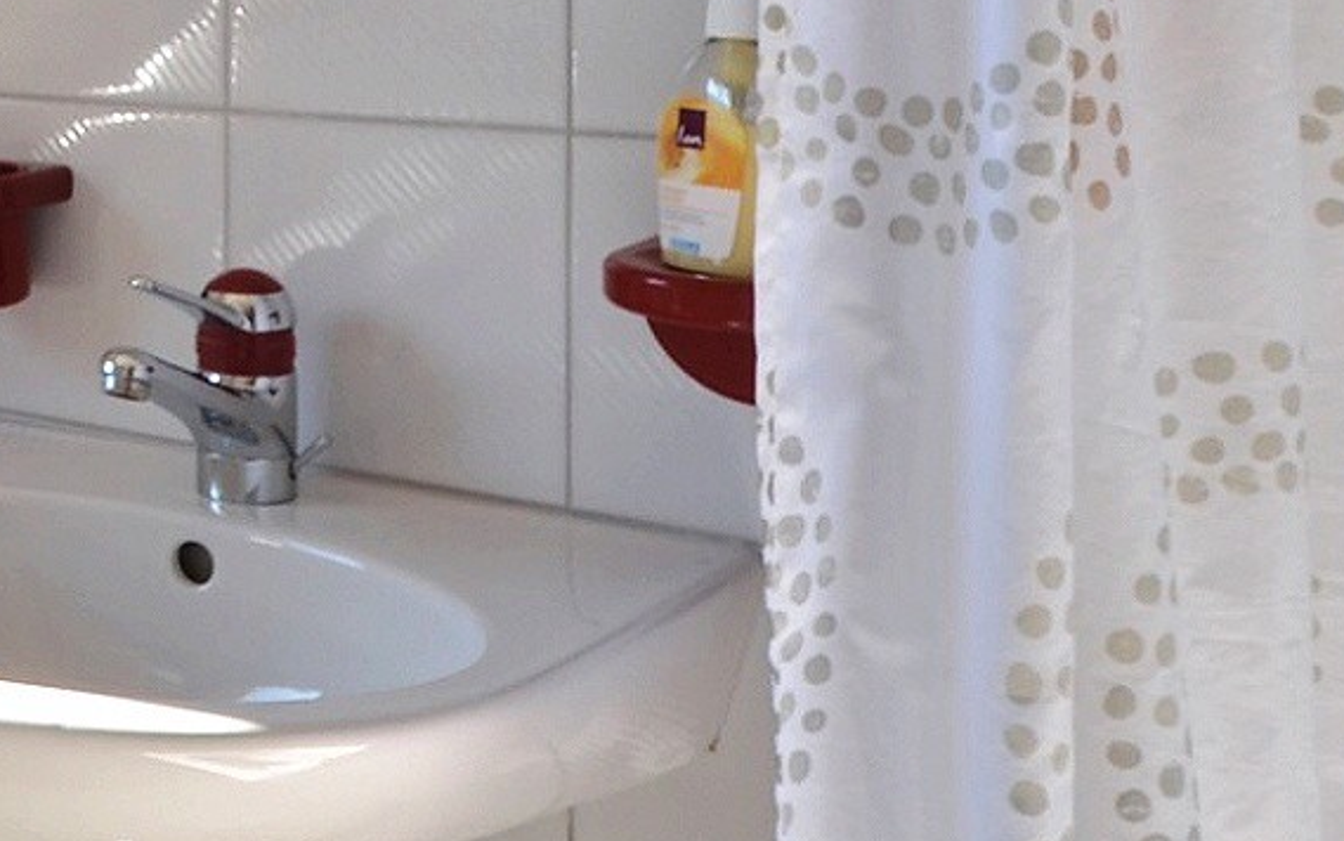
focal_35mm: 55
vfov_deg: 22.1
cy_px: -126
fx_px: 2015
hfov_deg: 30.5
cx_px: -324
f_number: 9
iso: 400
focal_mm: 10
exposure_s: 1/2
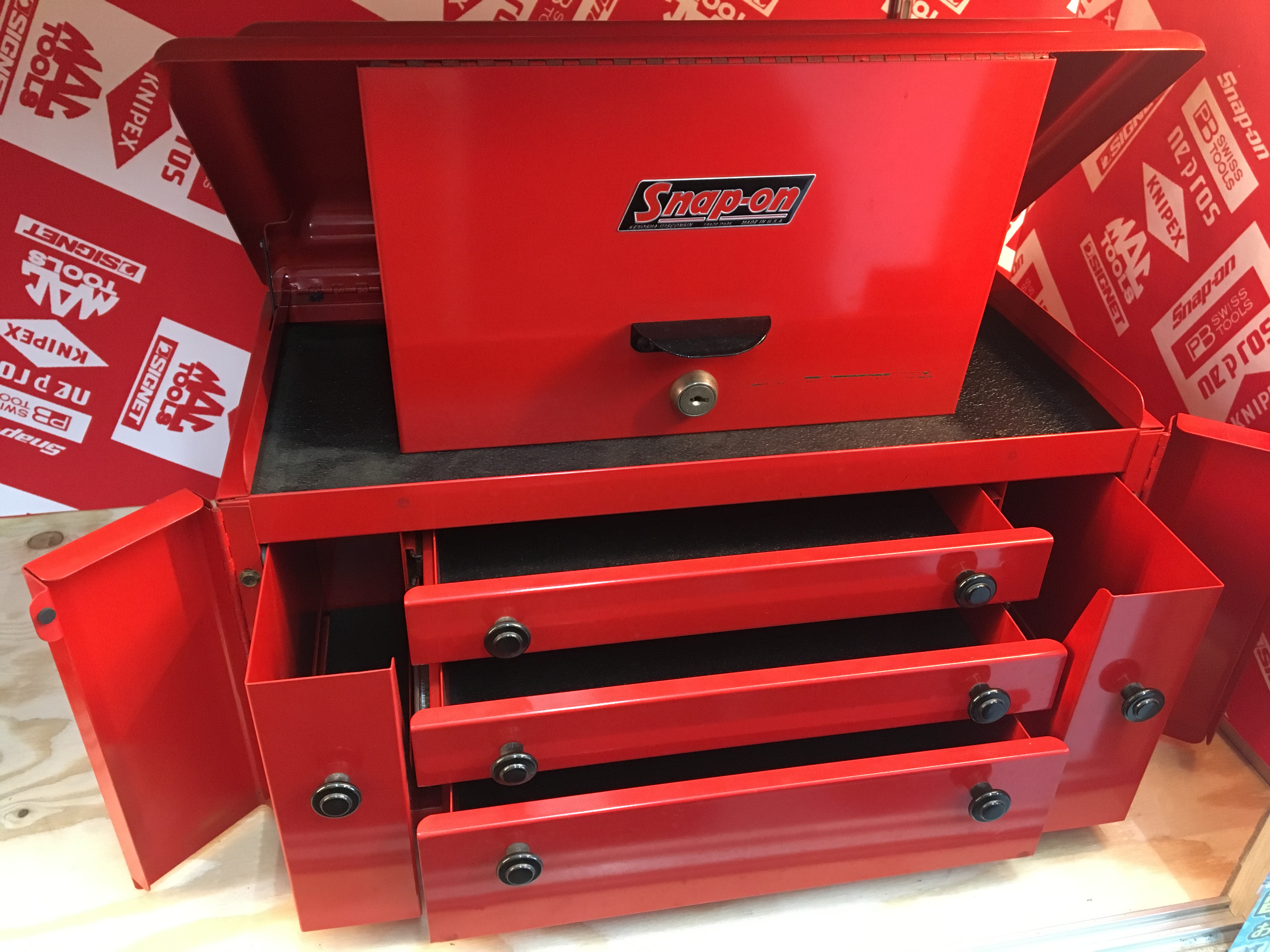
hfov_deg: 61.7
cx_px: 635
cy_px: 476
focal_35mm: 29
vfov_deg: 48.2
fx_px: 1064
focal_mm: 4.15
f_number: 2.2
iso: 200
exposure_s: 1/30
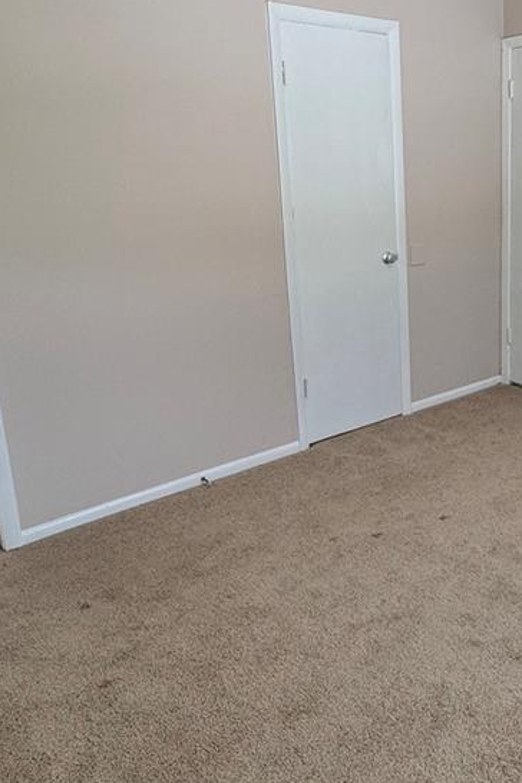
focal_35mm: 32
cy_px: 328
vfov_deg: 58.4
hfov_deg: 39.1
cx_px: 437
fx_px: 696
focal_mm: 2.22
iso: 100
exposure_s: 1/120
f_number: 2.2
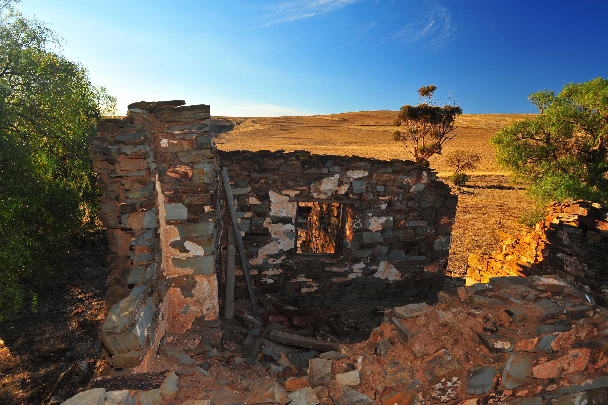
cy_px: 202
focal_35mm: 20
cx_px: 304
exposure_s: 1/60
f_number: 8
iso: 200
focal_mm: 20
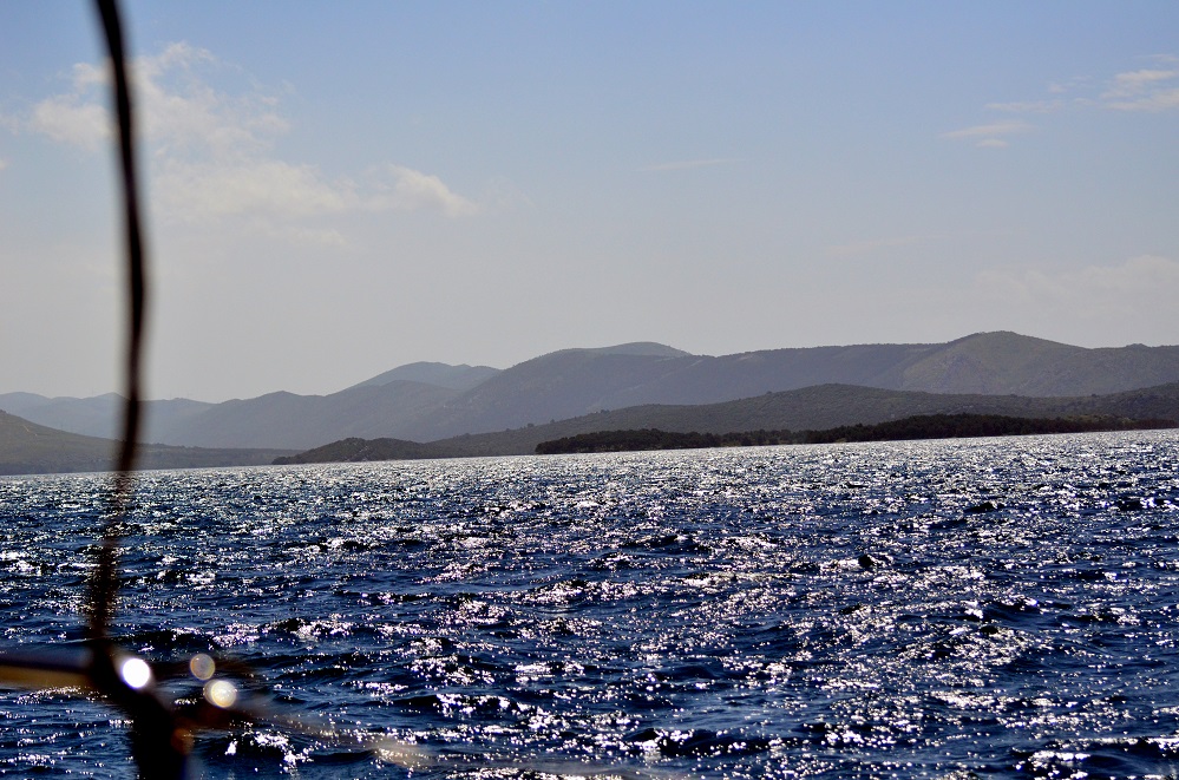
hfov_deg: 19.5
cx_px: 590
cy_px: 390
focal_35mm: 105
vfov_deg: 13.0
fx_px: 3431
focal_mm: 70
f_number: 4.5
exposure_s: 1/8000
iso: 560
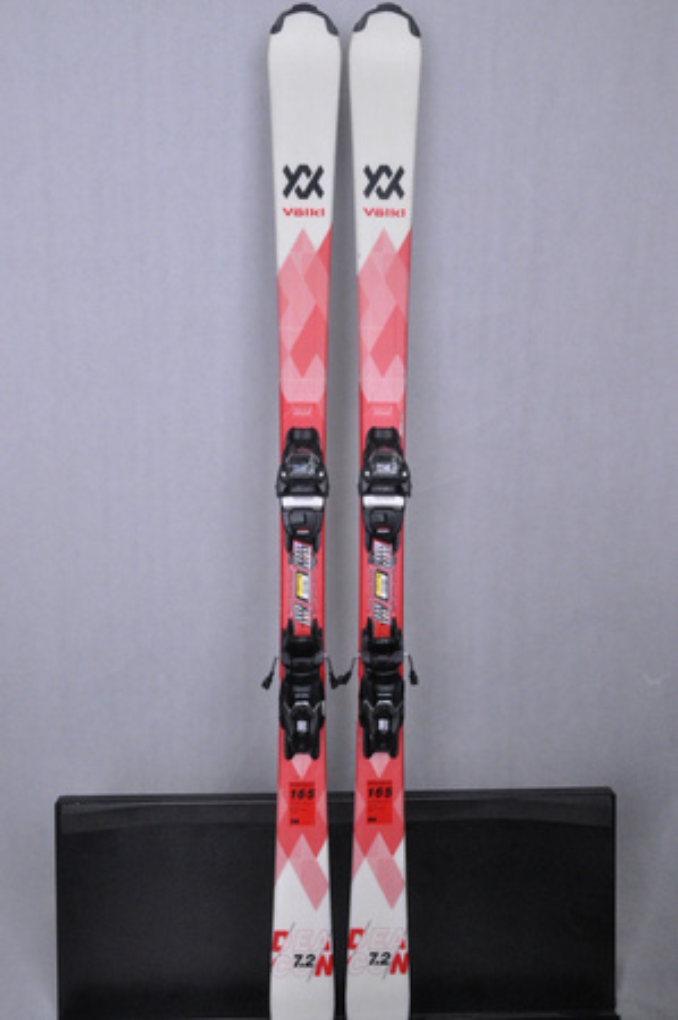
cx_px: 339
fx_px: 934
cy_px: 510
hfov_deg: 39.9
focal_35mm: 33
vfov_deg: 57.3
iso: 3200
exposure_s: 1/125
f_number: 9.5
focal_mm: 22
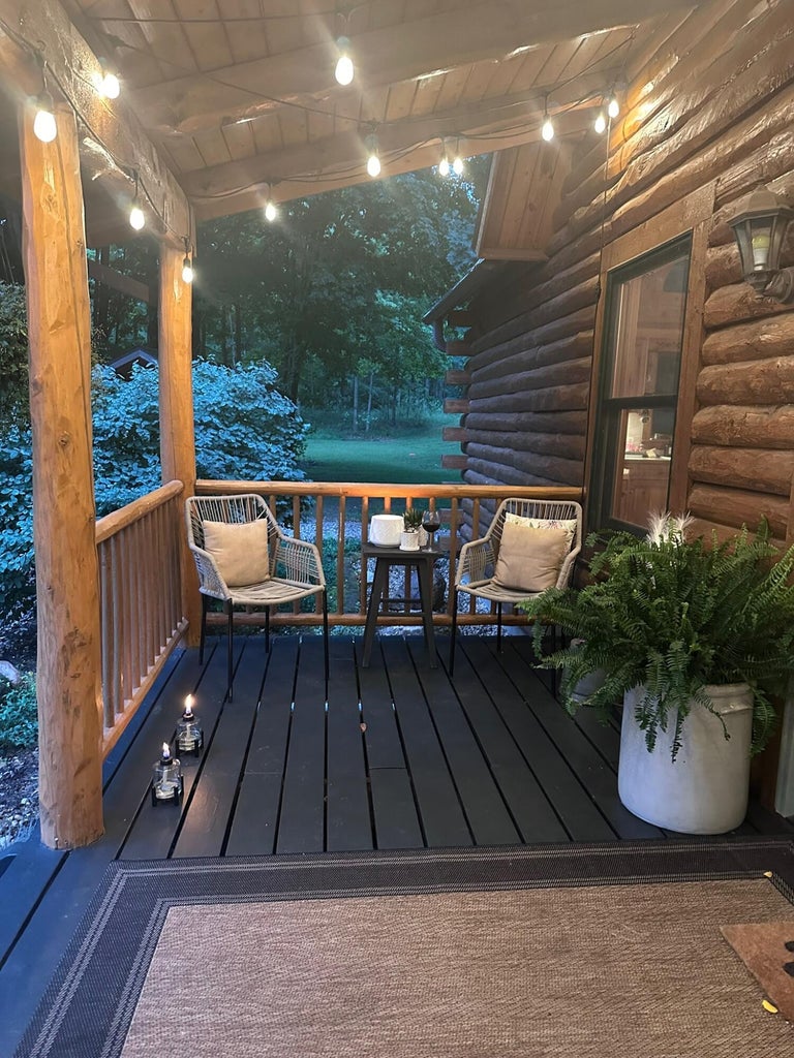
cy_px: 529
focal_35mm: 24
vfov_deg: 71.6
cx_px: 397
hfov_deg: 56.8
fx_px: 734
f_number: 1.78
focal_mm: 6.86
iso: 1000
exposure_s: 1/30
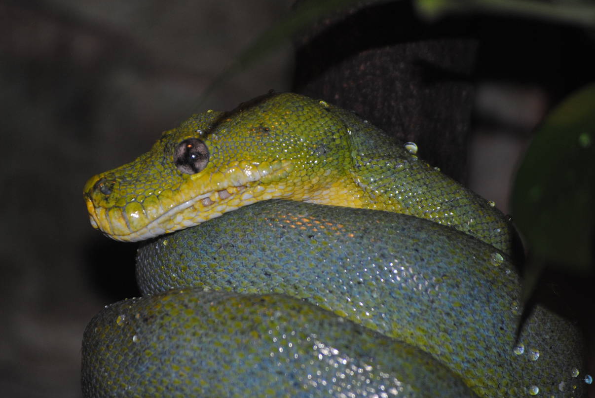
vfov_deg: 5.1
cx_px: 209
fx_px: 4445
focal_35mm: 269
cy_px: 179
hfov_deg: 7.7
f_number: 5
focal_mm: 135
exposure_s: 1/60
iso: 200
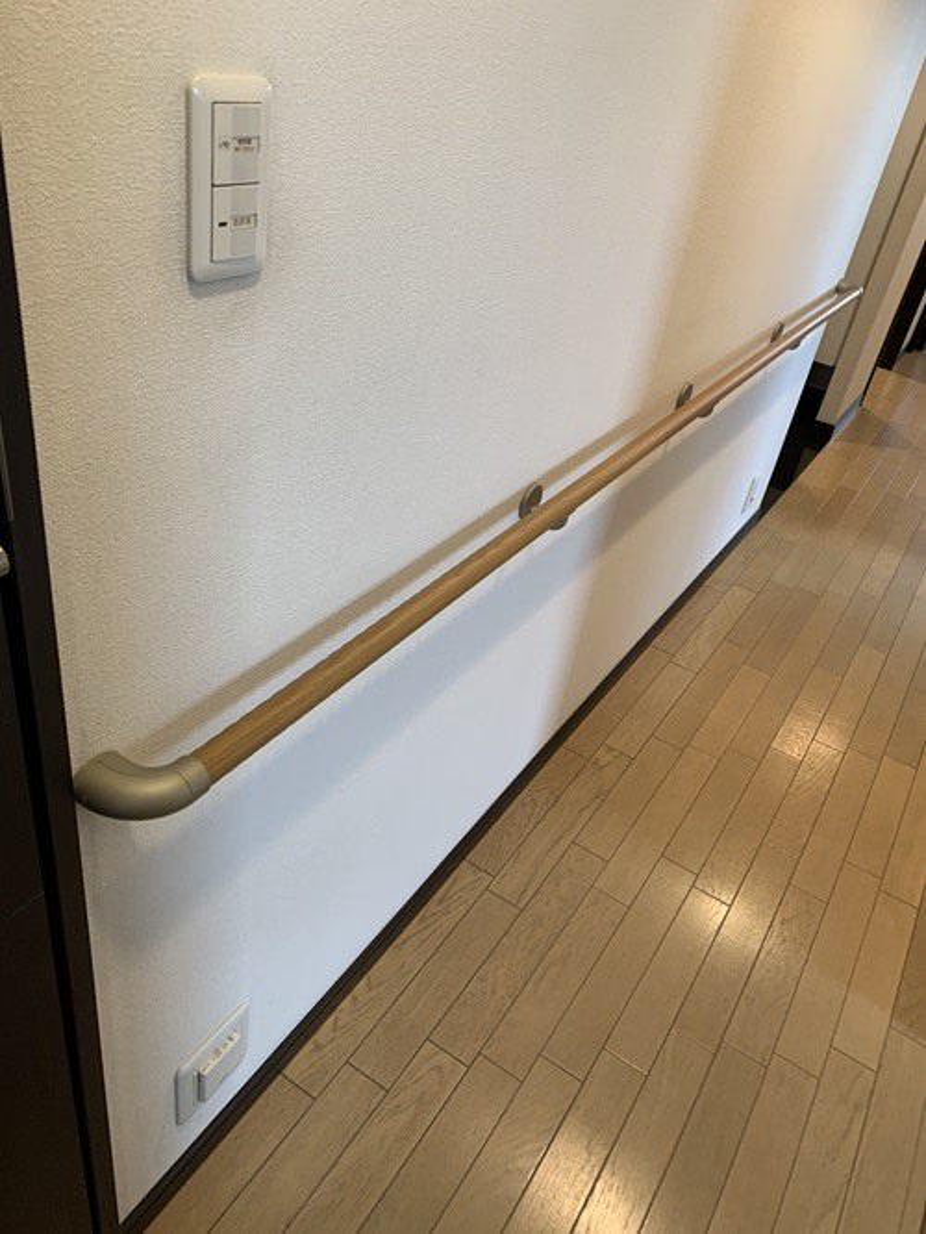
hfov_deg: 53.1
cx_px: 463
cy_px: 617
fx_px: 927
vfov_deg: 67.3
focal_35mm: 26
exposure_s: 1/50
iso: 100
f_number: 1.8
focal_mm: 4.25
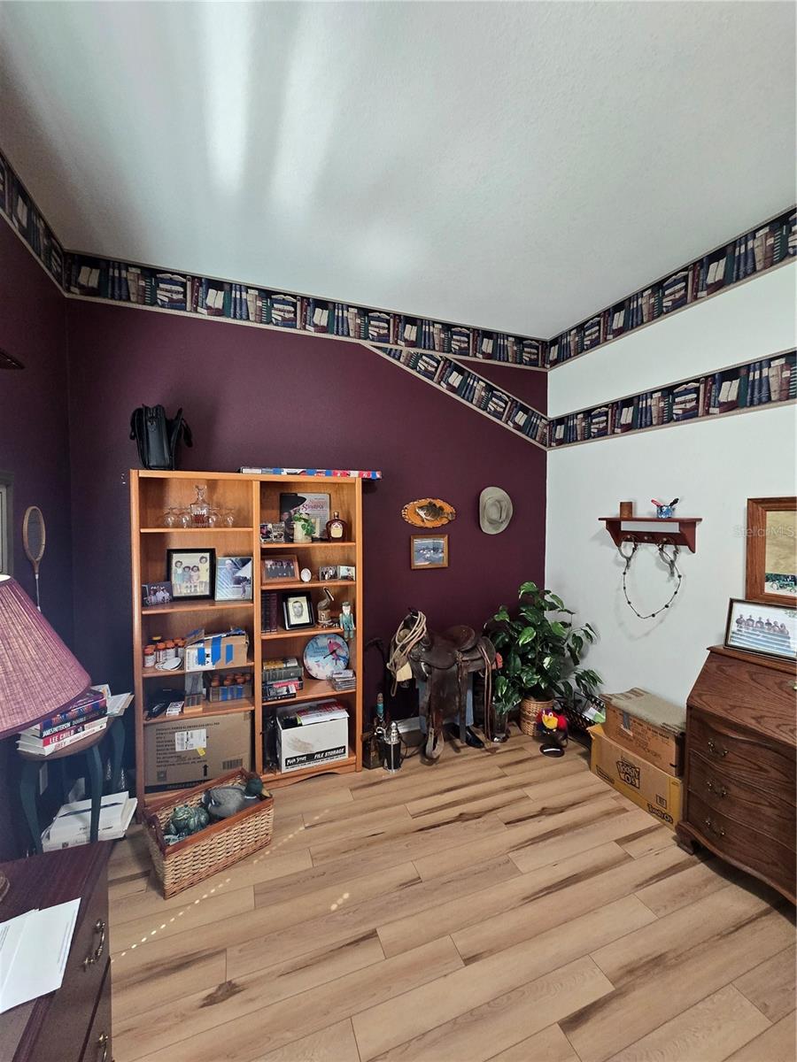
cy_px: 531
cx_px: 398
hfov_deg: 89.9
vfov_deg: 106.2
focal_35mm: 13
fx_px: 399
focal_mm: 2.2
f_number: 2.2
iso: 250
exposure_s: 1/60
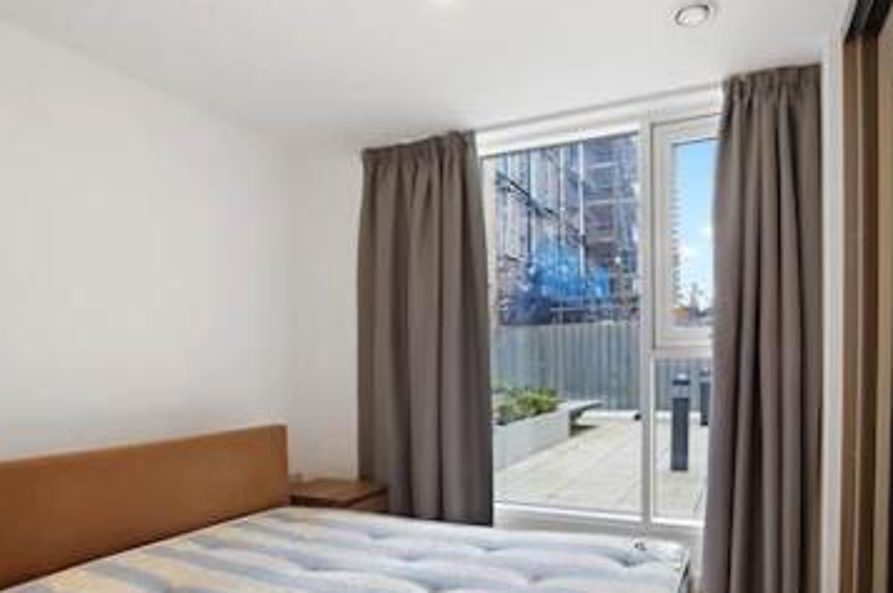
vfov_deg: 61.5
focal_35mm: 20
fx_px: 495
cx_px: 523
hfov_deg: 83.3
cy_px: 343
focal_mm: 10
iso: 320
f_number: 5.6
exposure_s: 1/8
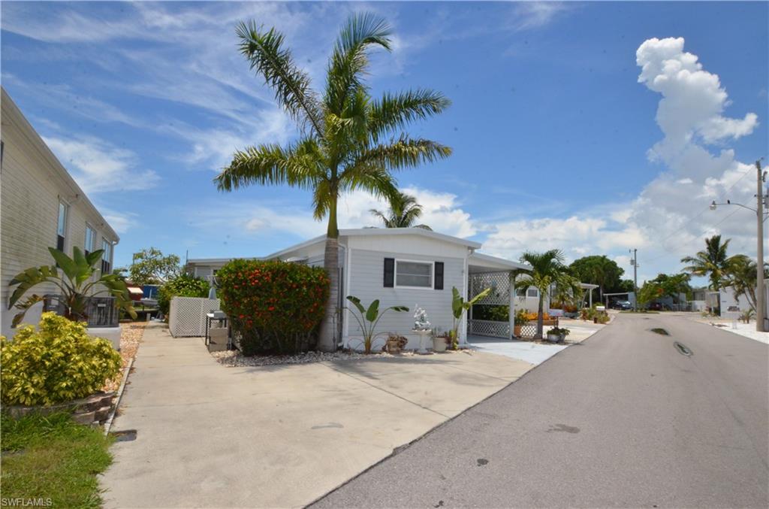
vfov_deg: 67.1
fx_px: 383
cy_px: 254
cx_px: 384
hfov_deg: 90.2
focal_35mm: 18
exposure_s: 1/250
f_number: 22
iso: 800
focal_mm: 12
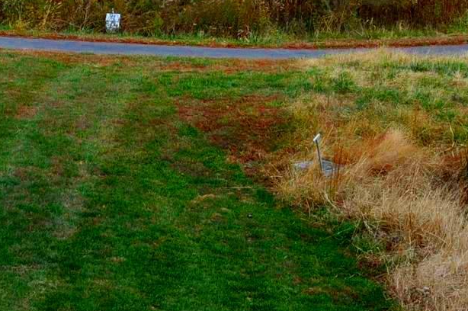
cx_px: 338
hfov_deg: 11.4
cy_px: -147
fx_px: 2337
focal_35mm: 180
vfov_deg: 7.5
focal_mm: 36
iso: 200
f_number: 9
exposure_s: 1/320
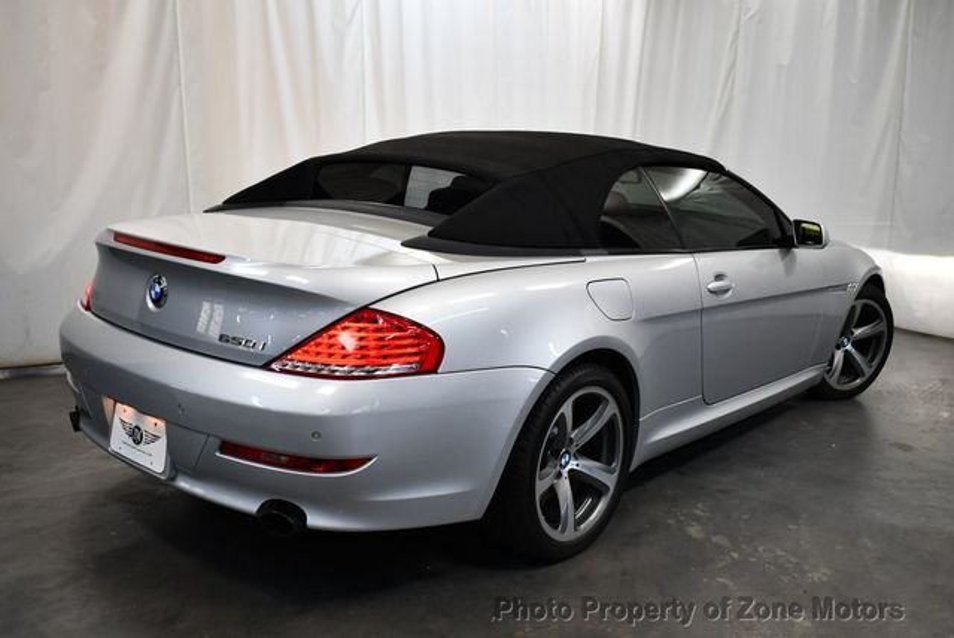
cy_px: 319
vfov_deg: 36.9
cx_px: 477
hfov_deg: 53.1
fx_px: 955
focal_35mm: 36
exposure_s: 1/200
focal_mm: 18
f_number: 3.5
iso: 800
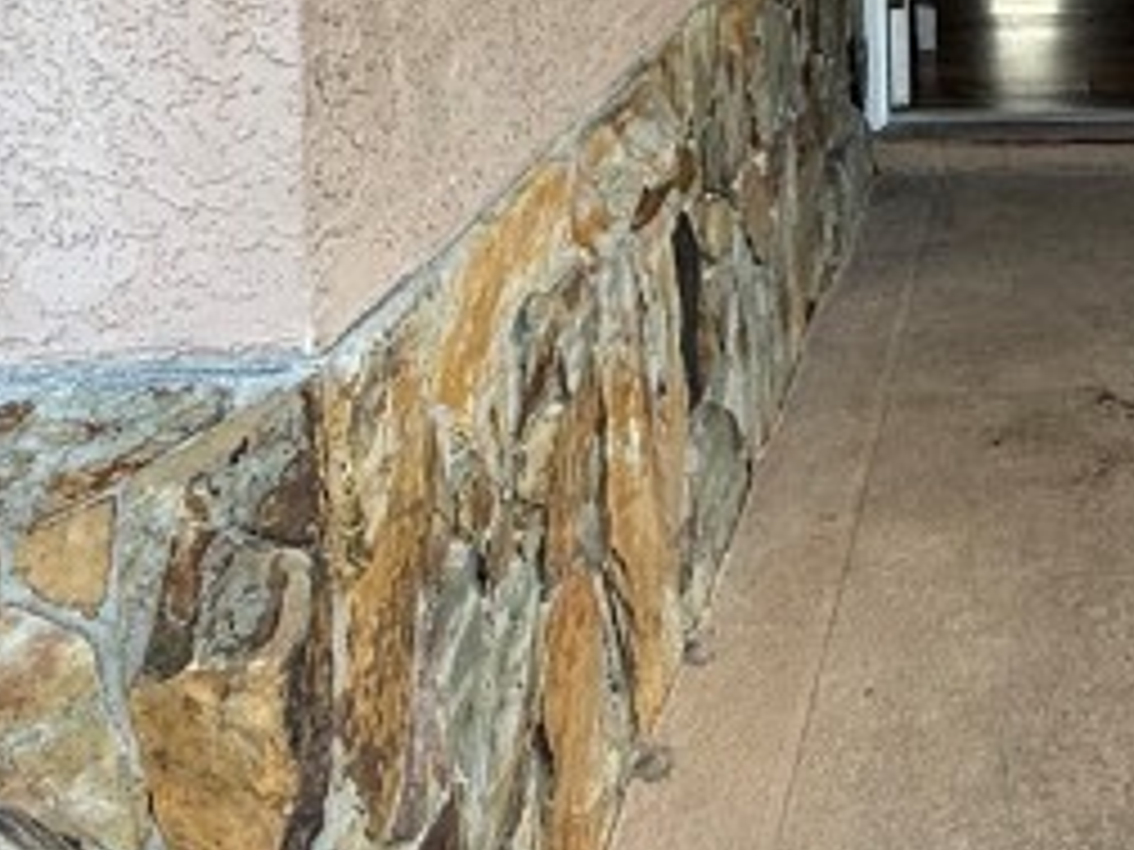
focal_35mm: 57
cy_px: -315
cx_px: 1094
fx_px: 1867
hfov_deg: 31.6
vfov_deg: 22.4
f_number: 2.2
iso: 50
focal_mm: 2.22
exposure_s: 1/216
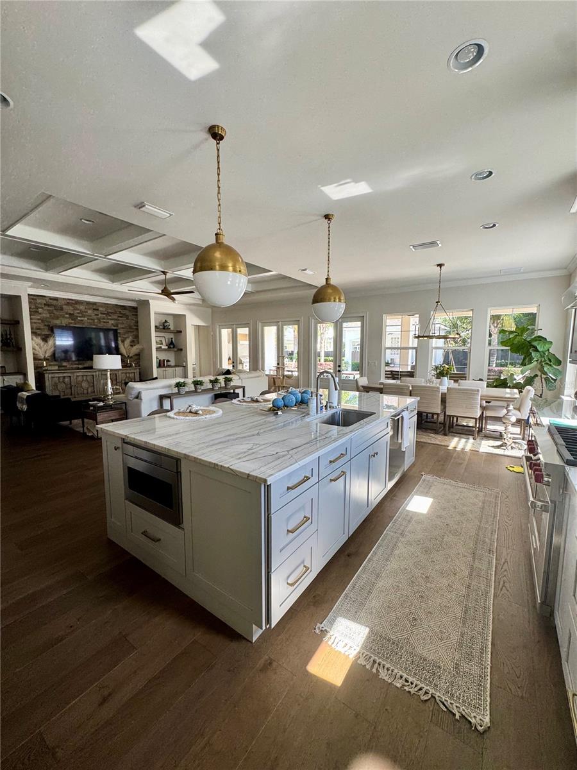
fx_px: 311
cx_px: 288
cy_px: 385
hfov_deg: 85.7
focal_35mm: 14
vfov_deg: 102.1
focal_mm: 2.22
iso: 80
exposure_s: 1/99
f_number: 2.2
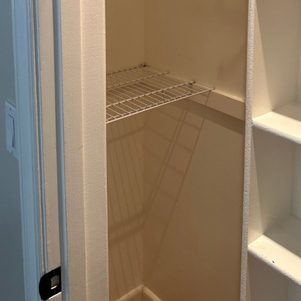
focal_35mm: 42
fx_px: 413
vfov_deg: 36.3
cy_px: 5
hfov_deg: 39.8
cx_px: 188
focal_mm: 6.86
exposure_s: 1/120
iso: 200
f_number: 1.78
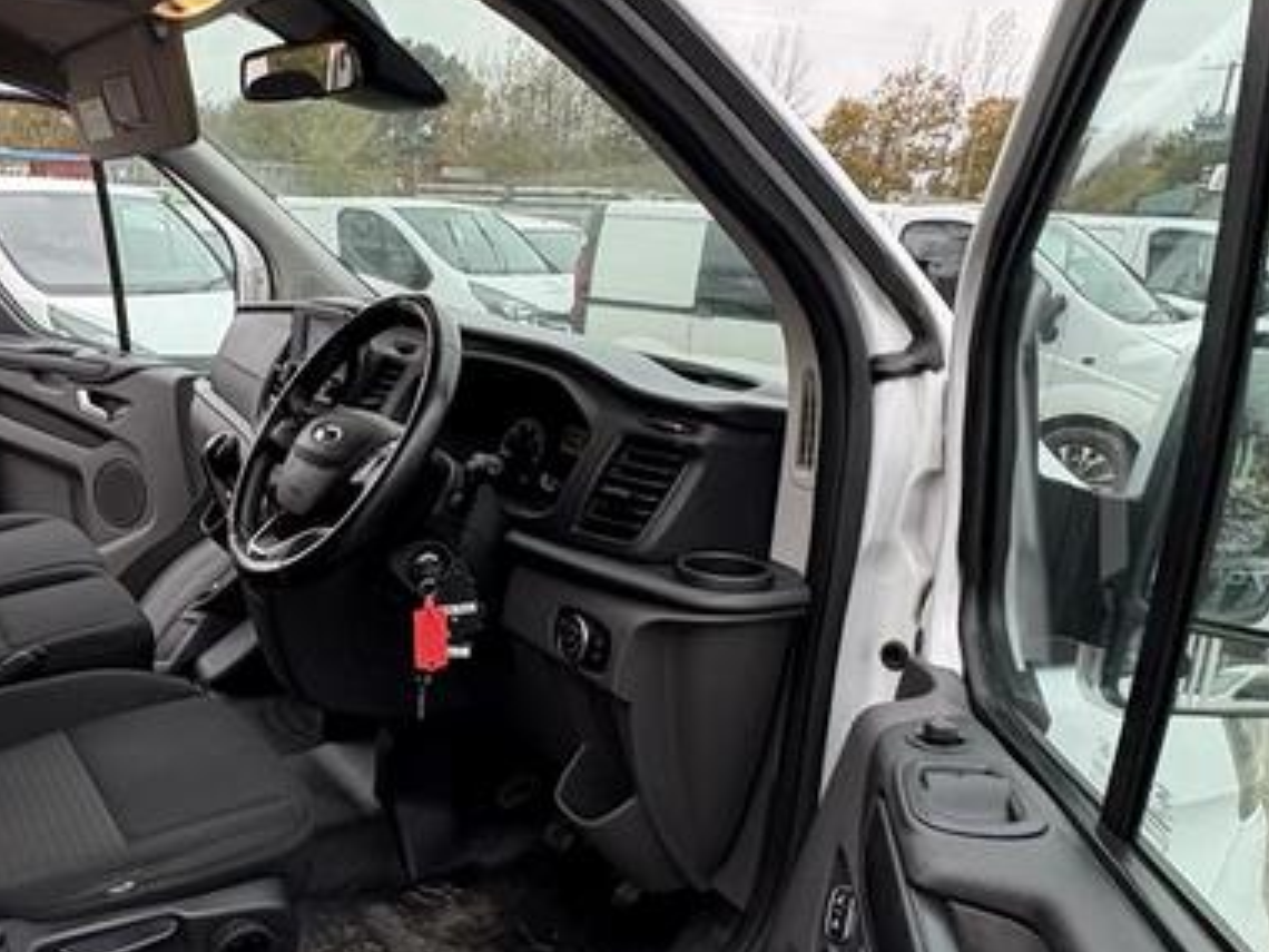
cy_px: 648
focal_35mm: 33
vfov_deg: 42.3
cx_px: 344
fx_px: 1210
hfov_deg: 53.3
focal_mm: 2.22
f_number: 2.2
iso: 100
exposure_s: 1/99
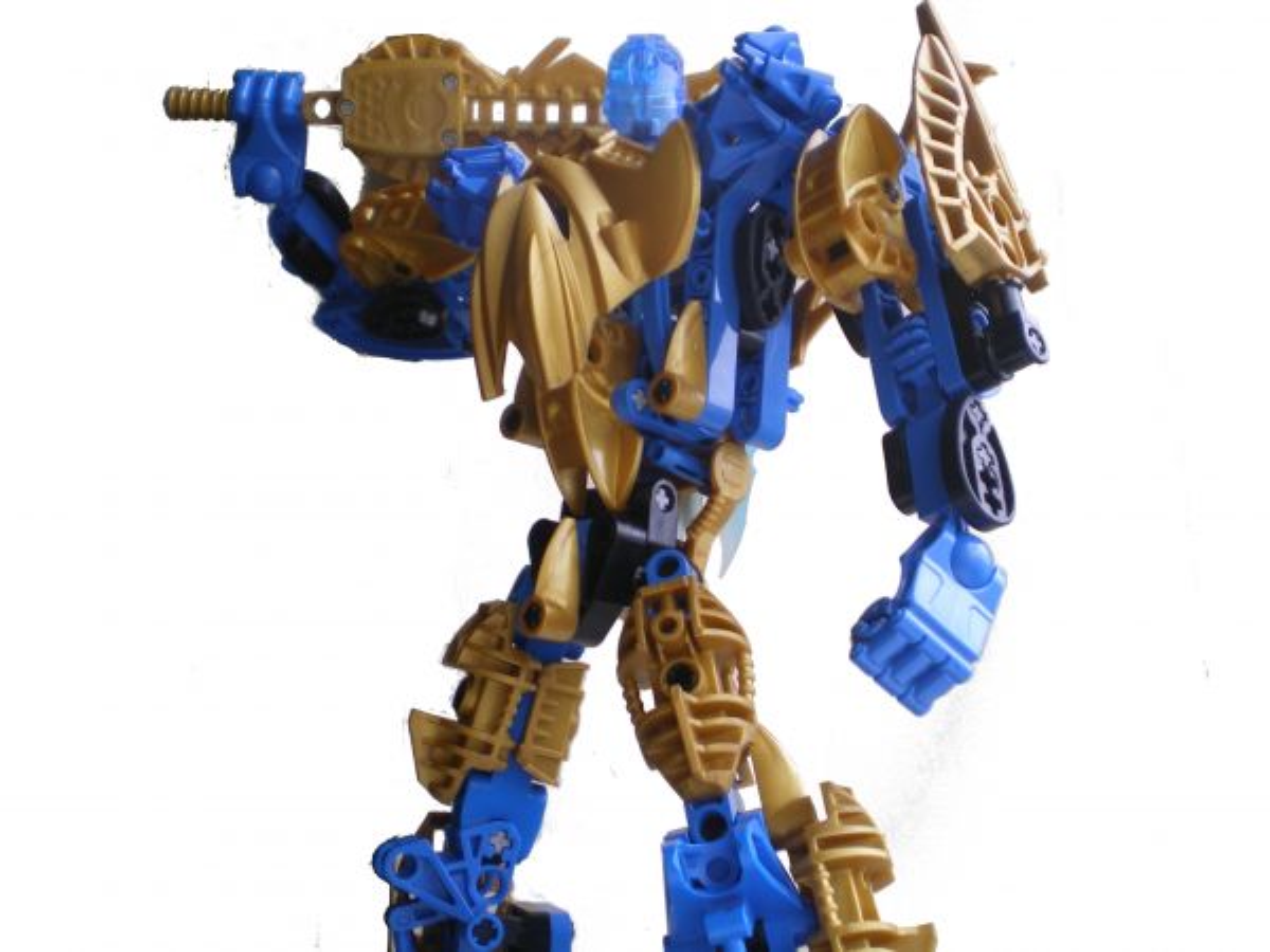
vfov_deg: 37.7
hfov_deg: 49.0
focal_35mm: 38
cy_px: 476
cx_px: 635
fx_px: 1394
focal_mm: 6.3
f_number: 3.1
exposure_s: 1/60
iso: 64
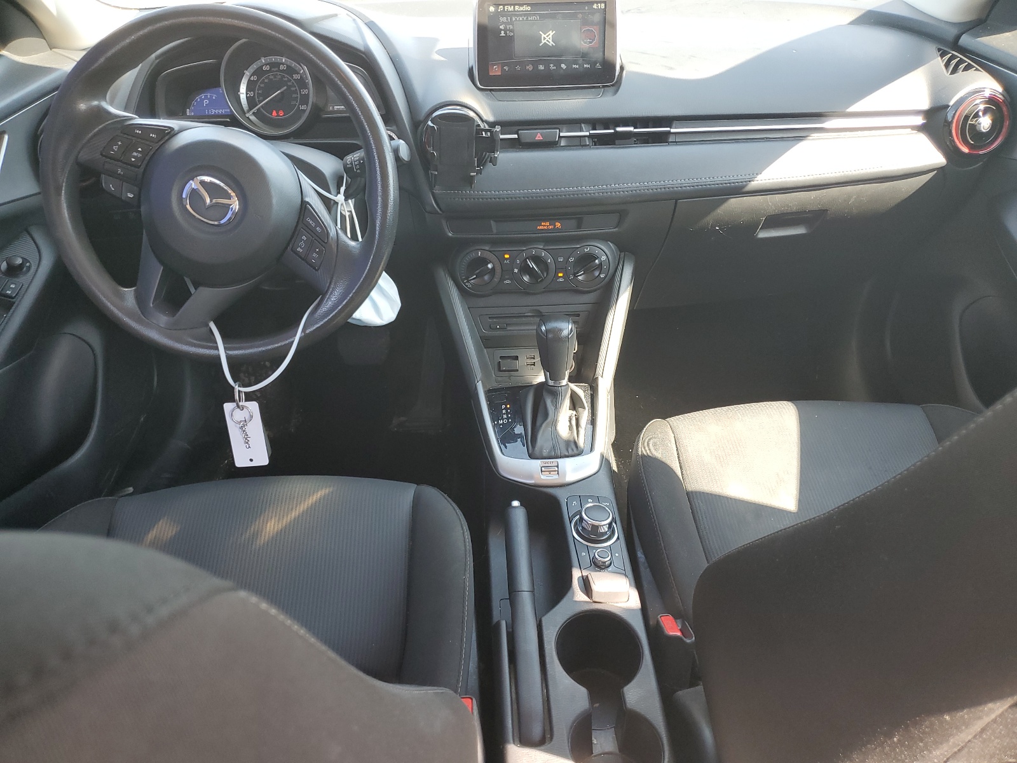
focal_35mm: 26
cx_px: 508
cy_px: 382
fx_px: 764
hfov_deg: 67.3
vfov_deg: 53.1
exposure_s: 1/120
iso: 59
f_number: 1.5
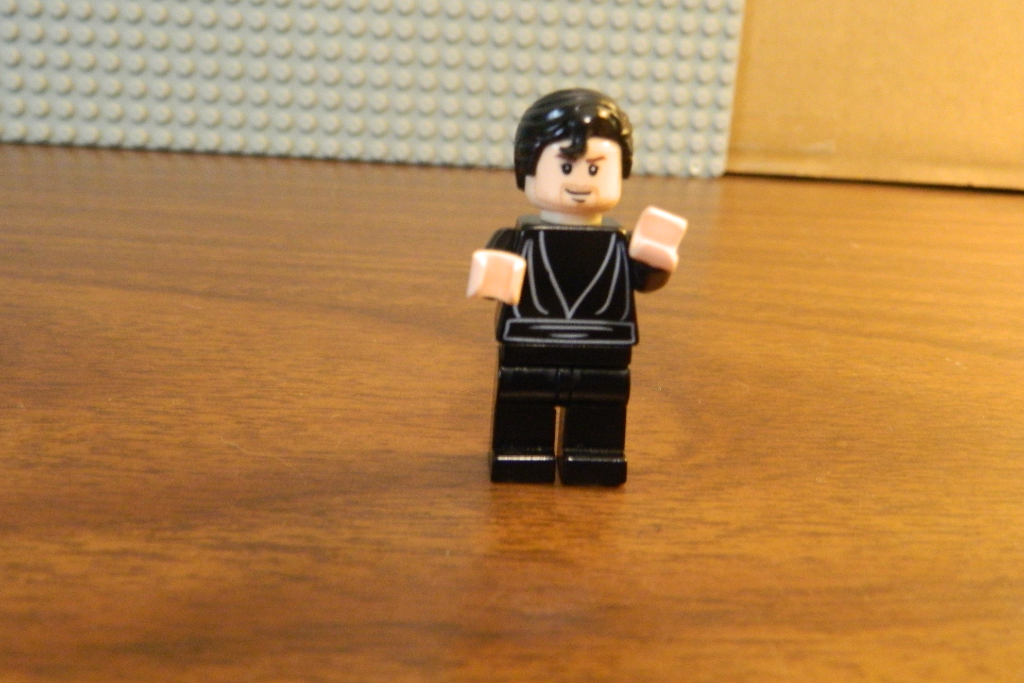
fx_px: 853
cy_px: 314
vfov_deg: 43.6
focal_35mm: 30
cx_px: 527
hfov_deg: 61.9
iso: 500
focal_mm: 5.1
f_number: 3.2
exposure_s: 1/10
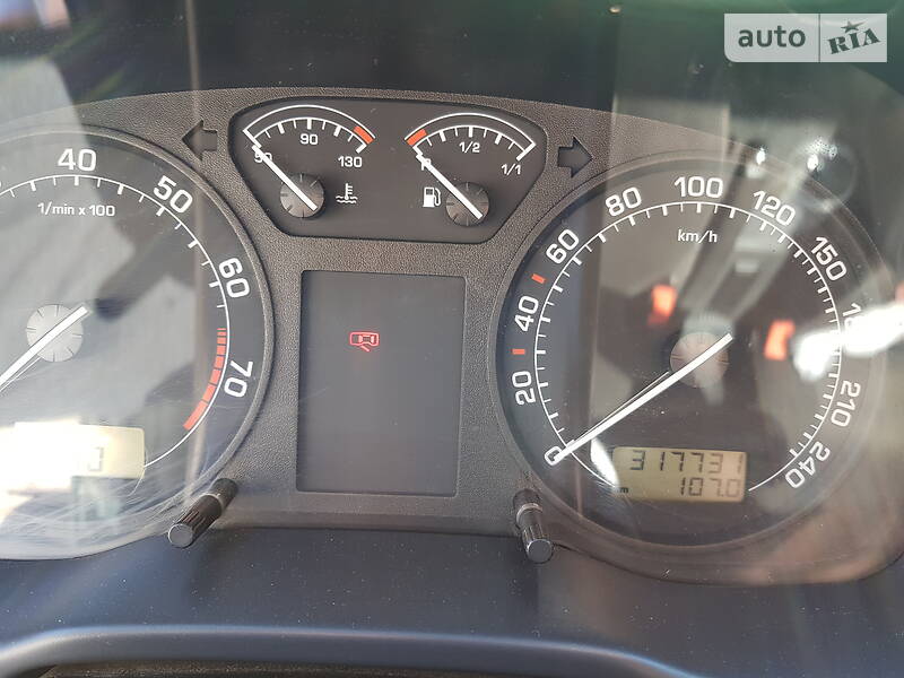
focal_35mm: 26
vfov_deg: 53.1
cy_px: 339
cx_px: 452
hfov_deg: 67.3
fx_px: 679
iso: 64
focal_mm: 4.3
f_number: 1.7
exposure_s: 1/50
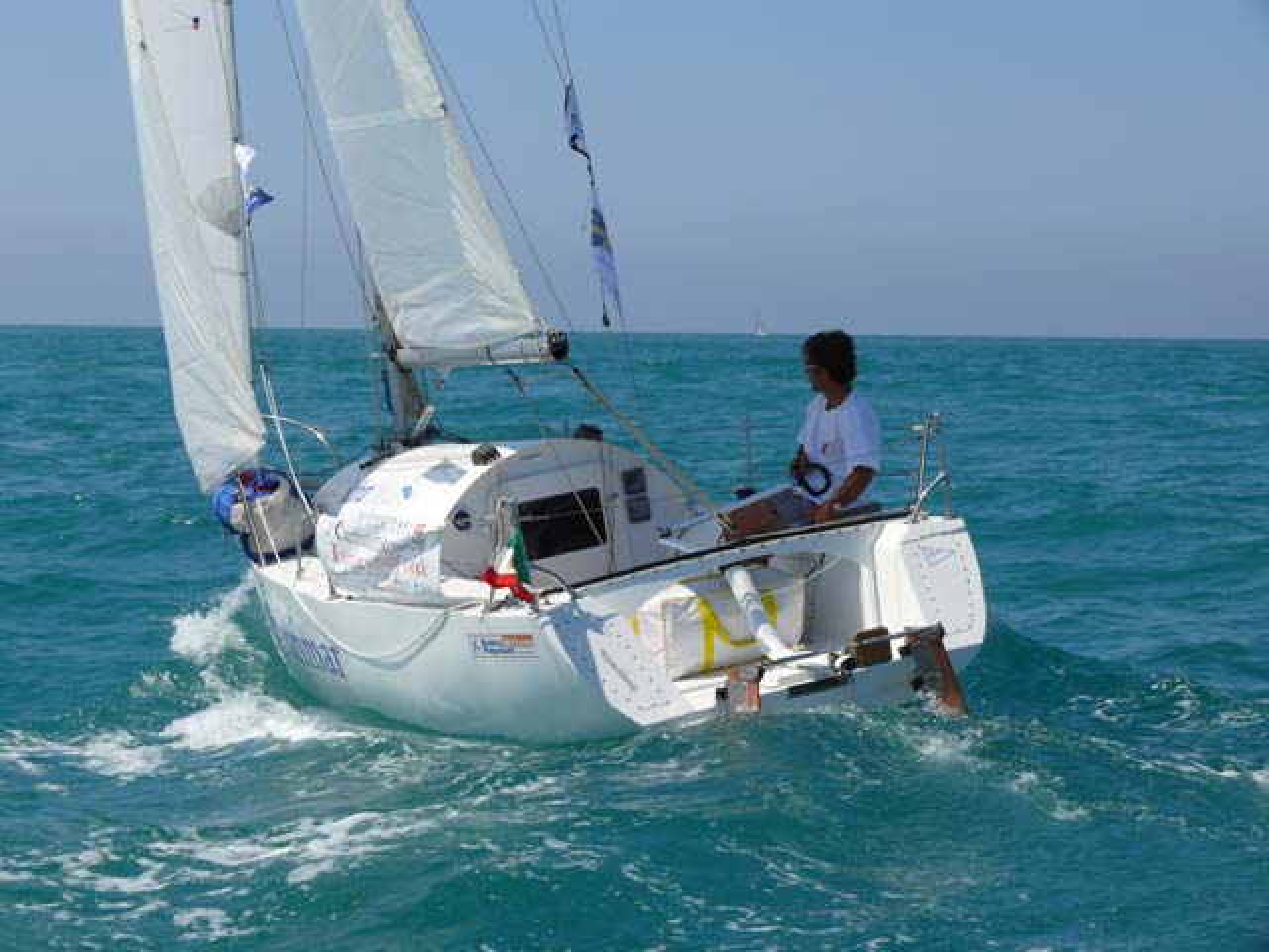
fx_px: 3189
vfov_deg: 17.0
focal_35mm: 87
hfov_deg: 22.5
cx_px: 634
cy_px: 476
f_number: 8
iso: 100
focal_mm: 18.4
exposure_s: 1/500
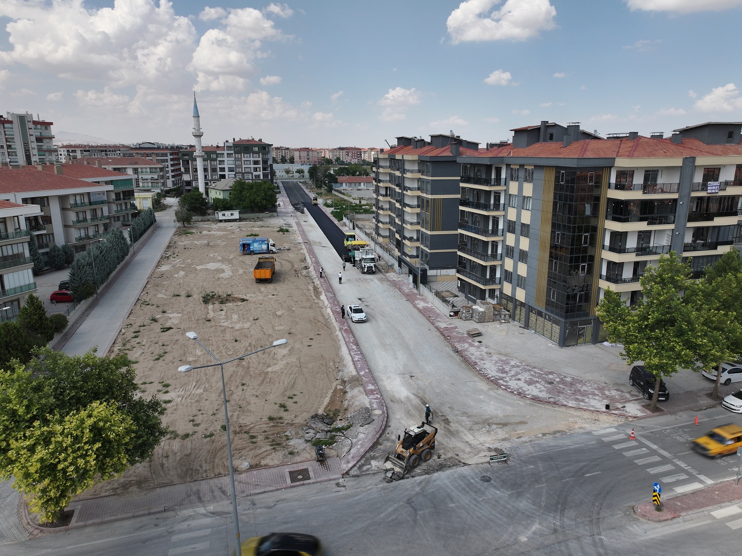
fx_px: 514
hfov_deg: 71.6
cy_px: 278
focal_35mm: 24
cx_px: 371
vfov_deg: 56.8
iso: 100
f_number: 2.8
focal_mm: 12.29
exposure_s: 1/30
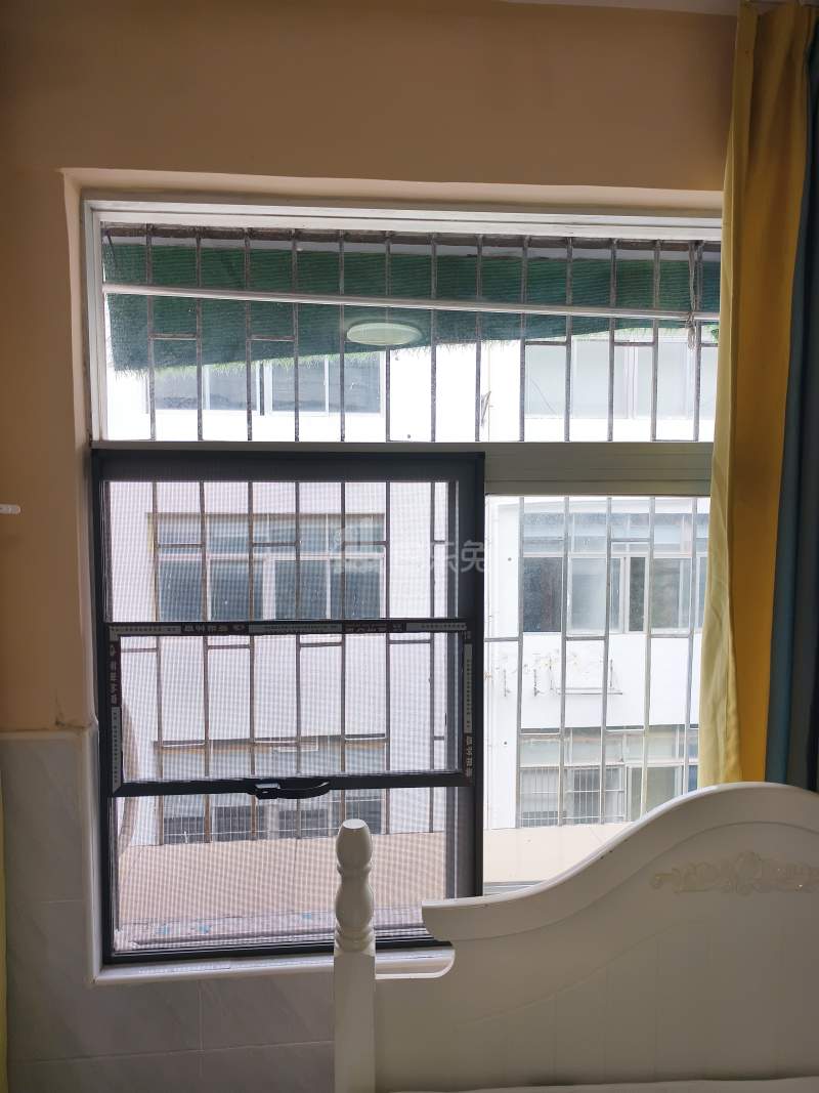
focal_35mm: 23
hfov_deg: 58.9
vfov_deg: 73.9
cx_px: 410
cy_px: 546
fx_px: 726
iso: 72
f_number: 1.57
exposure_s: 1/164
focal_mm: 5.6
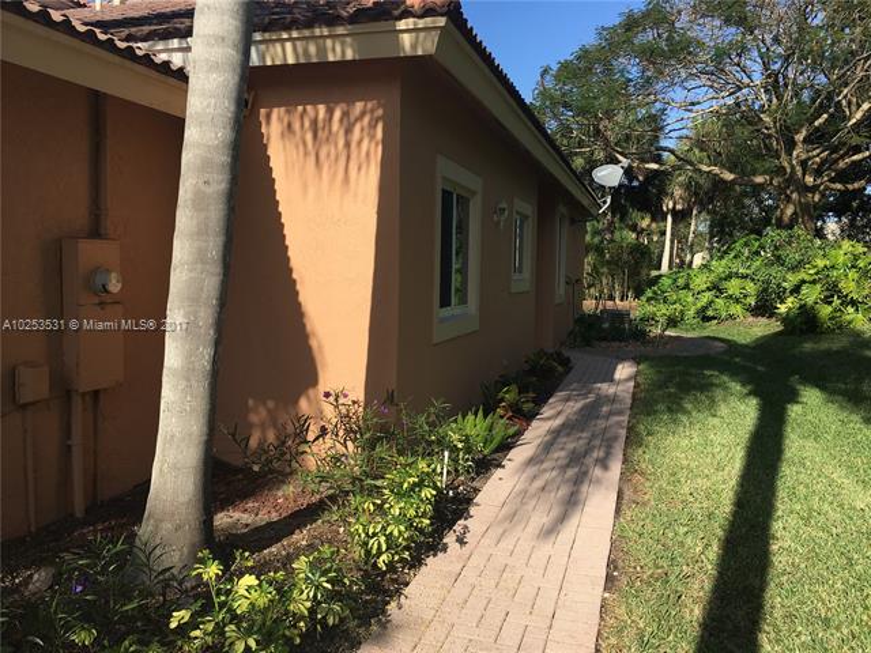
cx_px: 436
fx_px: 730
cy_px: 326
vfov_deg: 48.2
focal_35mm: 29
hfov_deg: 61.7
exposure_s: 1/1326
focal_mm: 4.15
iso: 25
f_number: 2.2
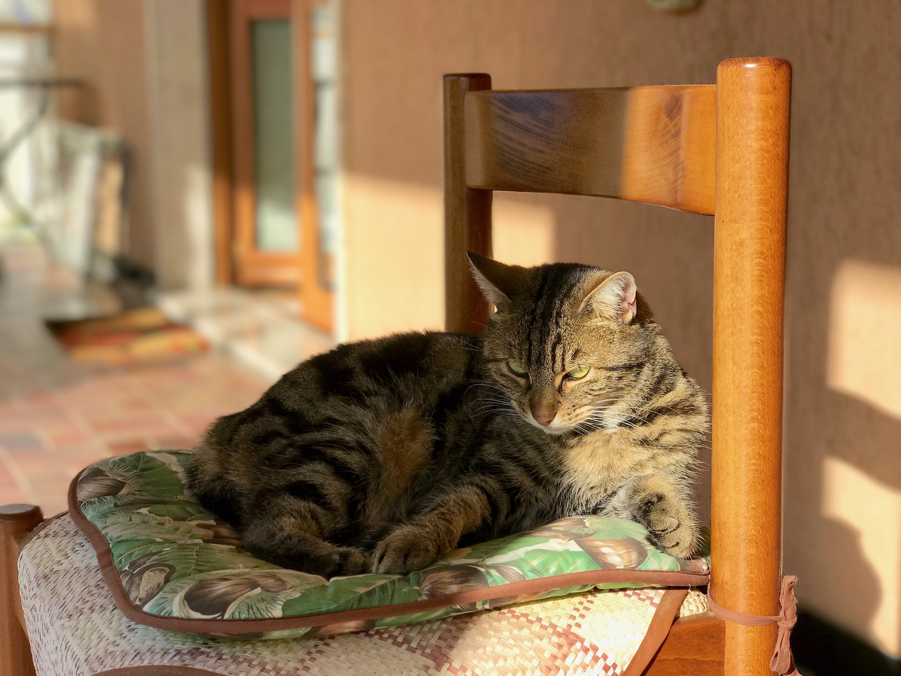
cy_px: 338
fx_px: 1484
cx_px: 450
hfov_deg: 33.8
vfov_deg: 25.7
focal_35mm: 57
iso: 20
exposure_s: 1/606
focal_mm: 6.6
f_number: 2.8
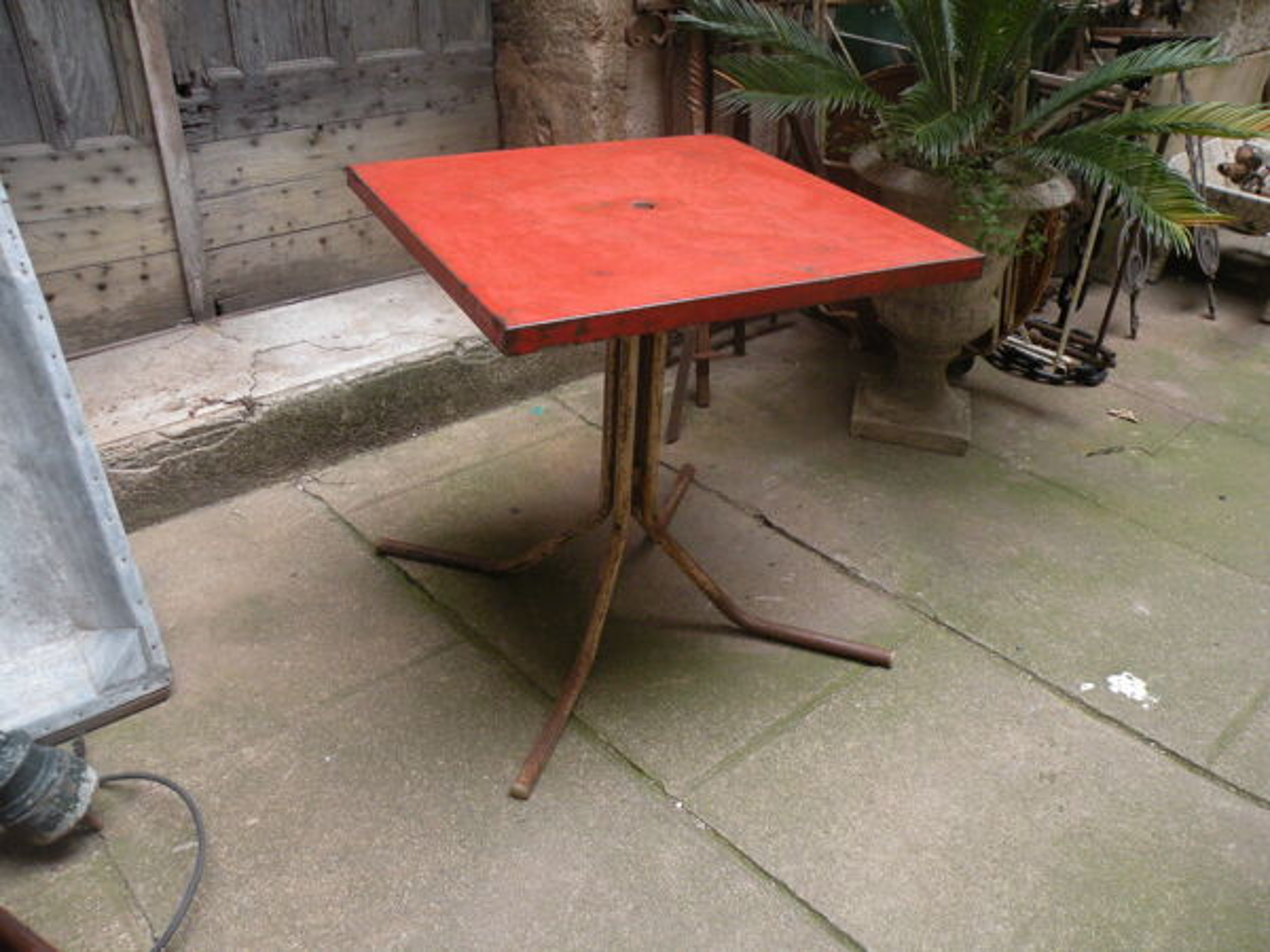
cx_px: 635
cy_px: 476
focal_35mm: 27
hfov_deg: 65.3
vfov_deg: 51.4
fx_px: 991
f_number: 2.8
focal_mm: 4.7
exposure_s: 1/52.1
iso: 220
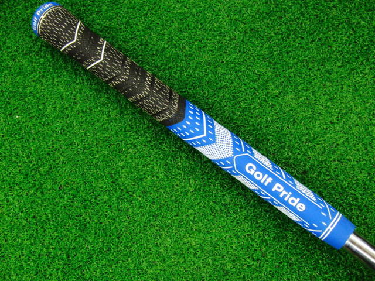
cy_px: 140
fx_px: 401
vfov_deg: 38.7
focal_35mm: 37
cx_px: 188
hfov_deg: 50.1
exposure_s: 1/40
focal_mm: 6.42
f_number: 3.6
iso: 400
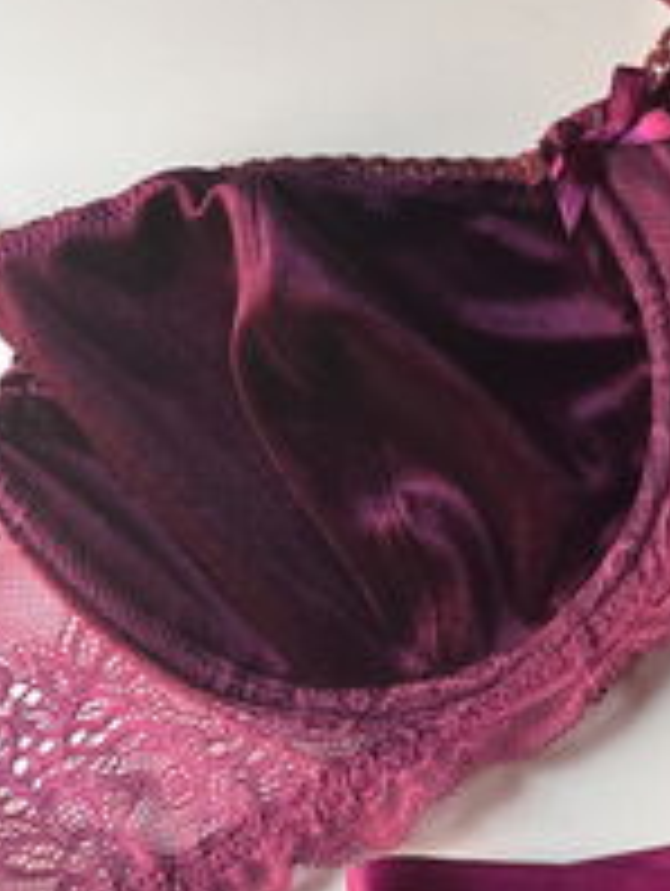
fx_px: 1803
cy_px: 484
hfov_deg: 19.6
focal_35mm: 70
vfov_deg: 27.7
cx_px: 832
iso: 64
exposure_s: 1/121
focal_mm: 5.1
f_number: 1.6
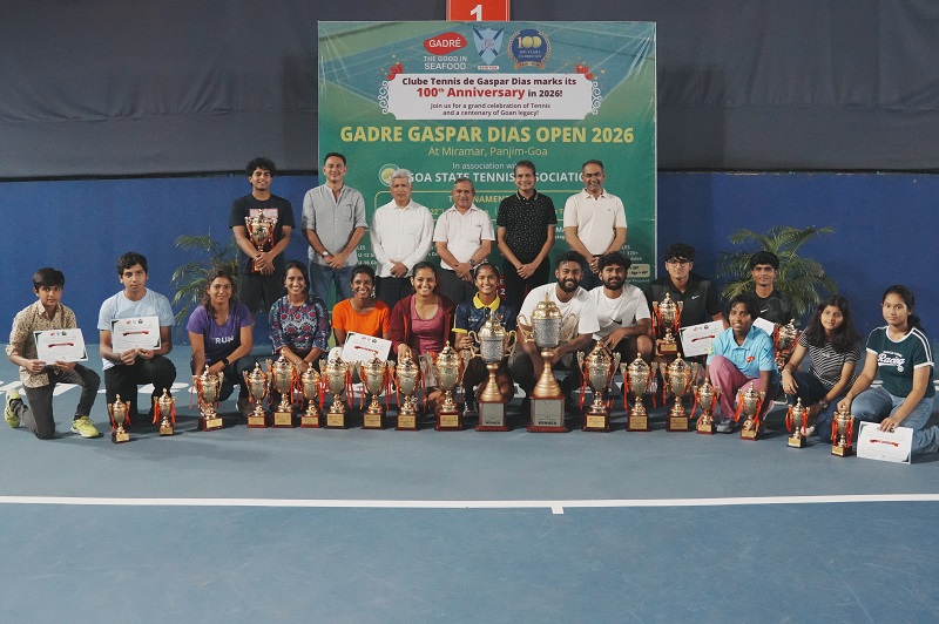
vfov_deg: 36.8
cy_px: 312
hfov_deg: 53.2
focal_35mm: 36
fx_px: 938
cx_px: 470
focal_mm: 24
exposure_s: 1/320
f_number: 4
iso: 5000
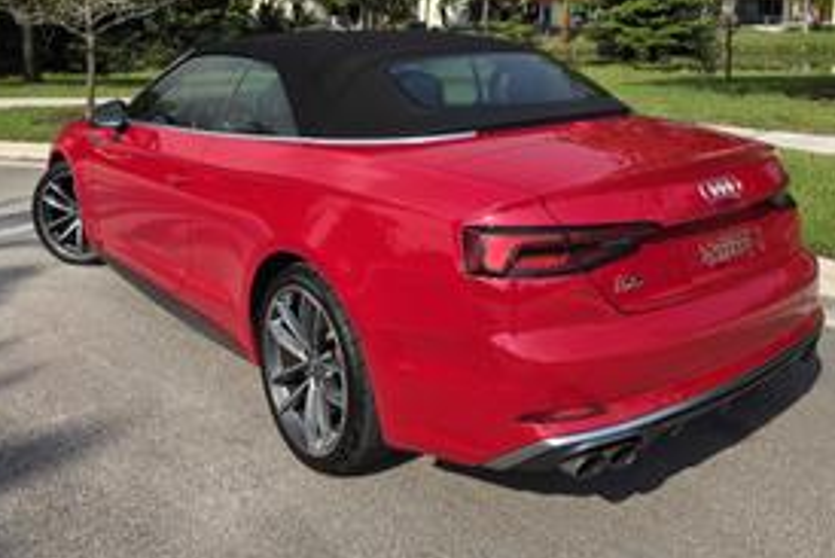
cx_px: 418
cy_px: 64
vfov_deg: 37.6
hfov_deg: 57.2
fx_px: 766
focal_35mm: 33
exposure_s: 1/10000
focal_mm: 6.3
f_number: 1.7
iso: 80
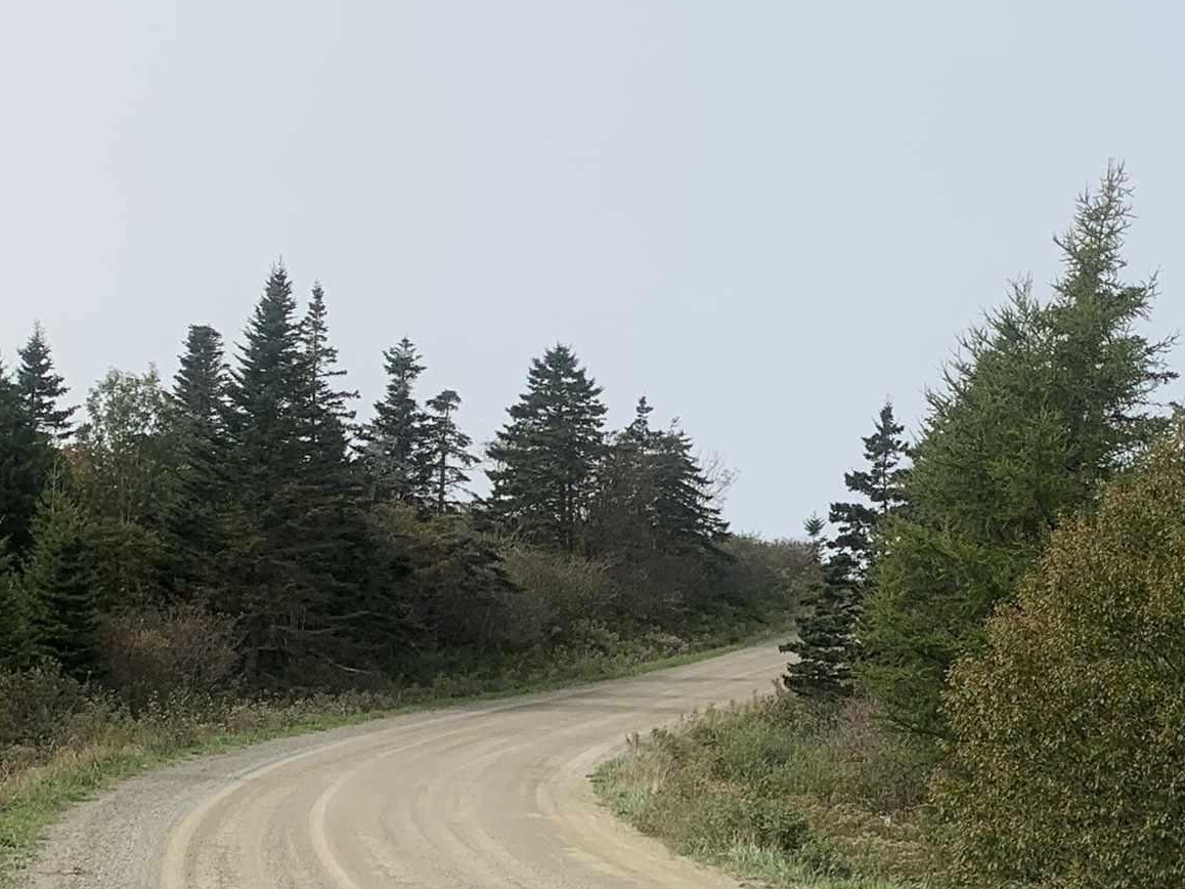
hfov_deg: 27.5
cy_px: 713
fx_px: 2362
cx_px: 994
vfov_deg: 21.0
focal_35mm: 69
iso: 25
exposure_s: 1/2545
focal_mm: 4.25
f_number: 1.8
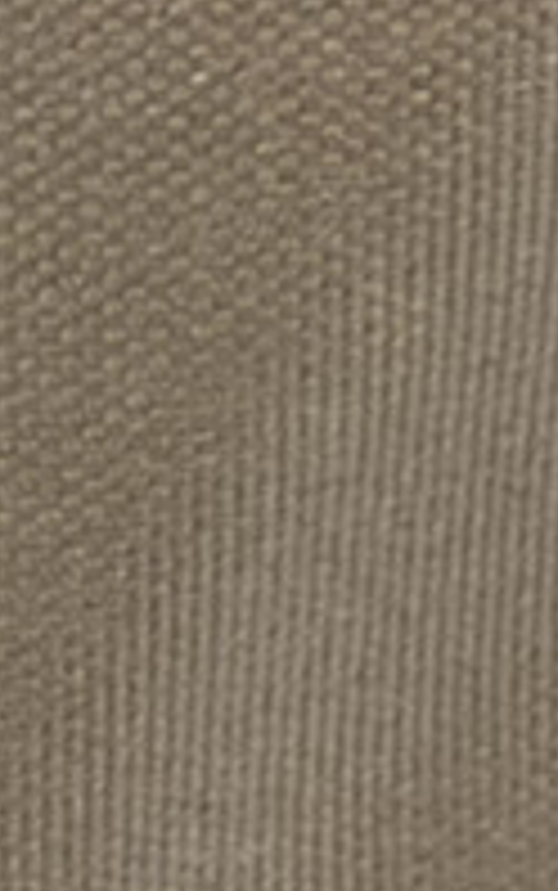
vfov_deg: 10.9
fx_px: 4058
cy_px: -1120
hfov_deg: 7.3
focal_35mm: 167
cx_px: 1404
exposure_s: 1/50
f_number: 1.8
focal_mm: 4.25
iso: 125
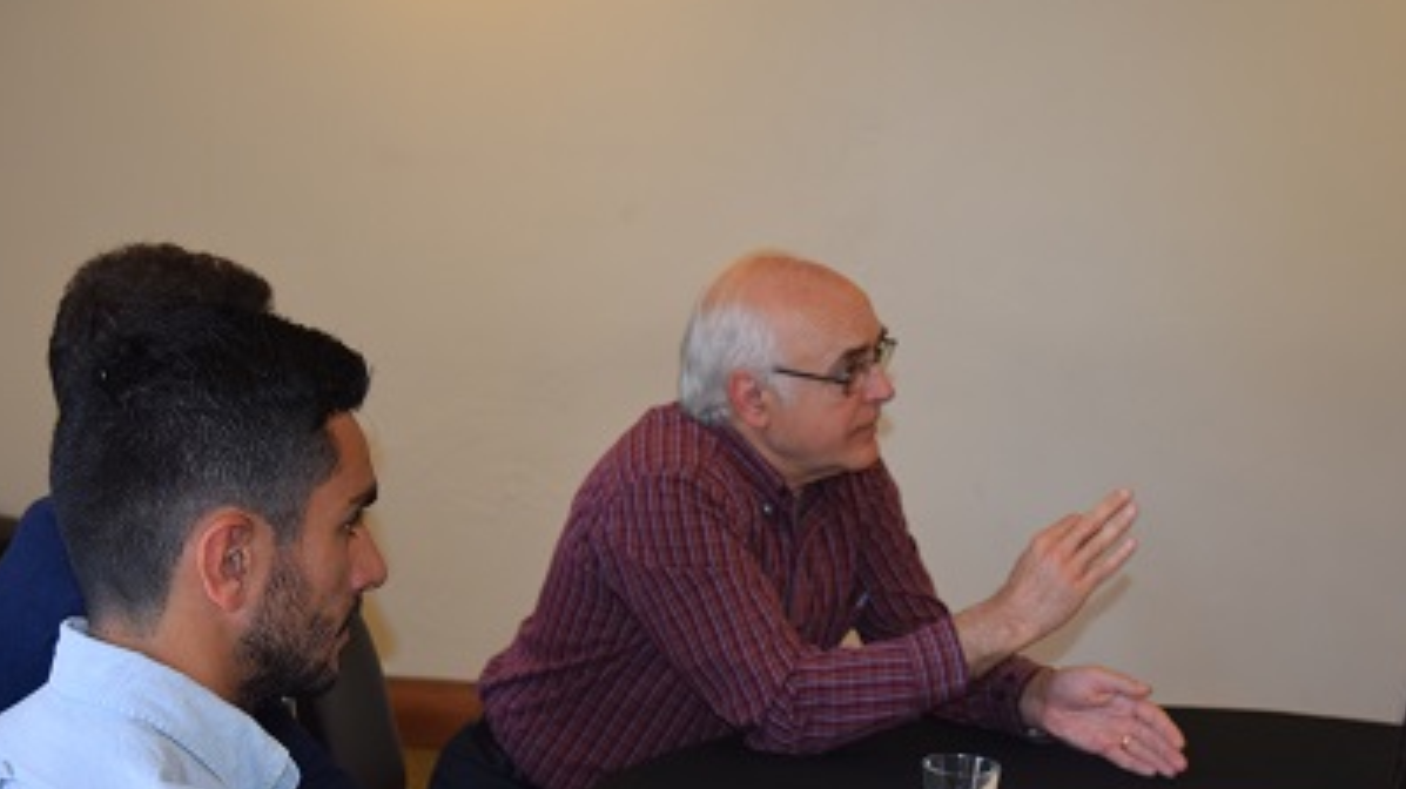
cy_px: 417
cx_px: 724
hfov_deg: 31.4
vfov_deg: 18.0
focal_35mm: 67
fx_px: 2497
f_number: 5
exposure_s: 1/60
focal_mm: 40
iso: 800
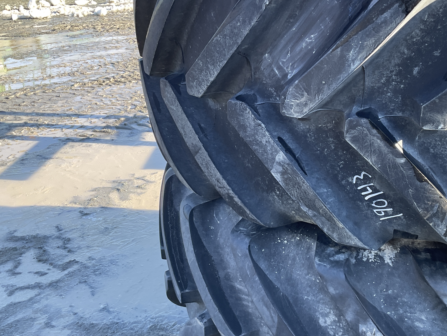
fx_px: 529
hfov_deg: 45.3
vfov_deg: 35.1
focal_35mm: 41
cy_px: 178
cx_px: 284
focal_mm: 3
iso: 16
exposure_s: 1/130
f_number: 1.8
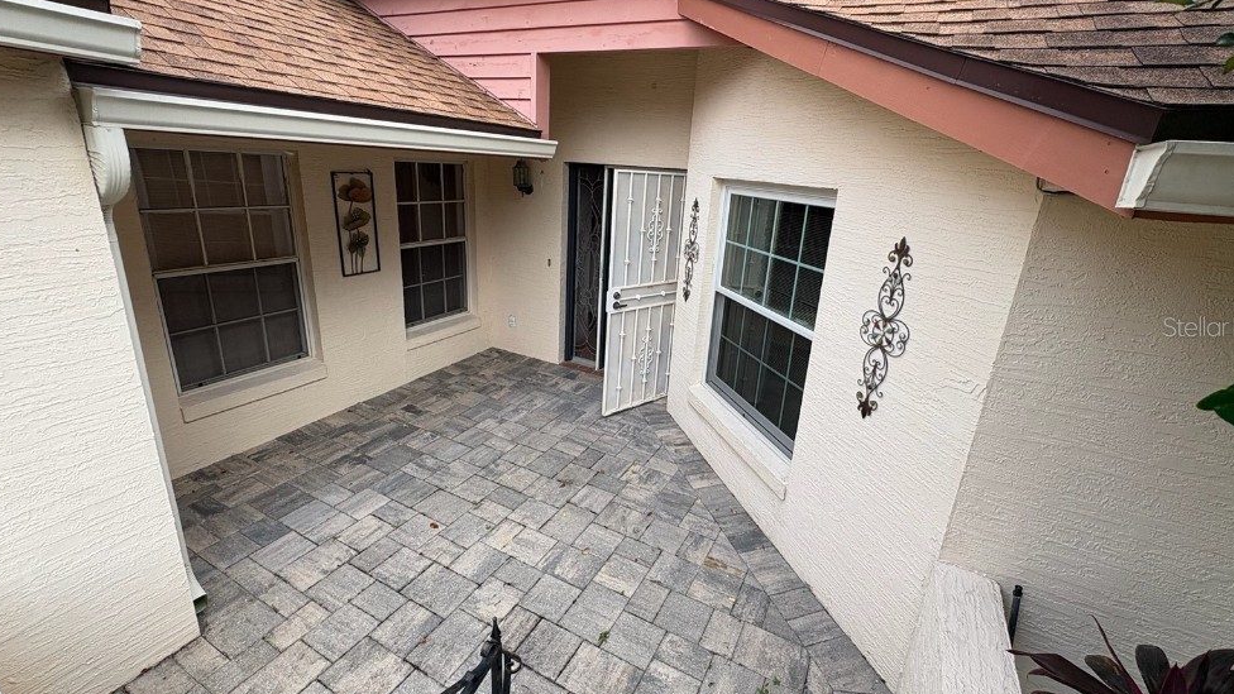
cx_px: 635
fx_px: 524
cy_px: 326
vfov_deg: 67.0
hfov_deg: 99.3
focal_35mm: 16
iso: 40
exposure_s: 1/529
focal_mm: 2.22
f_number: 2.2
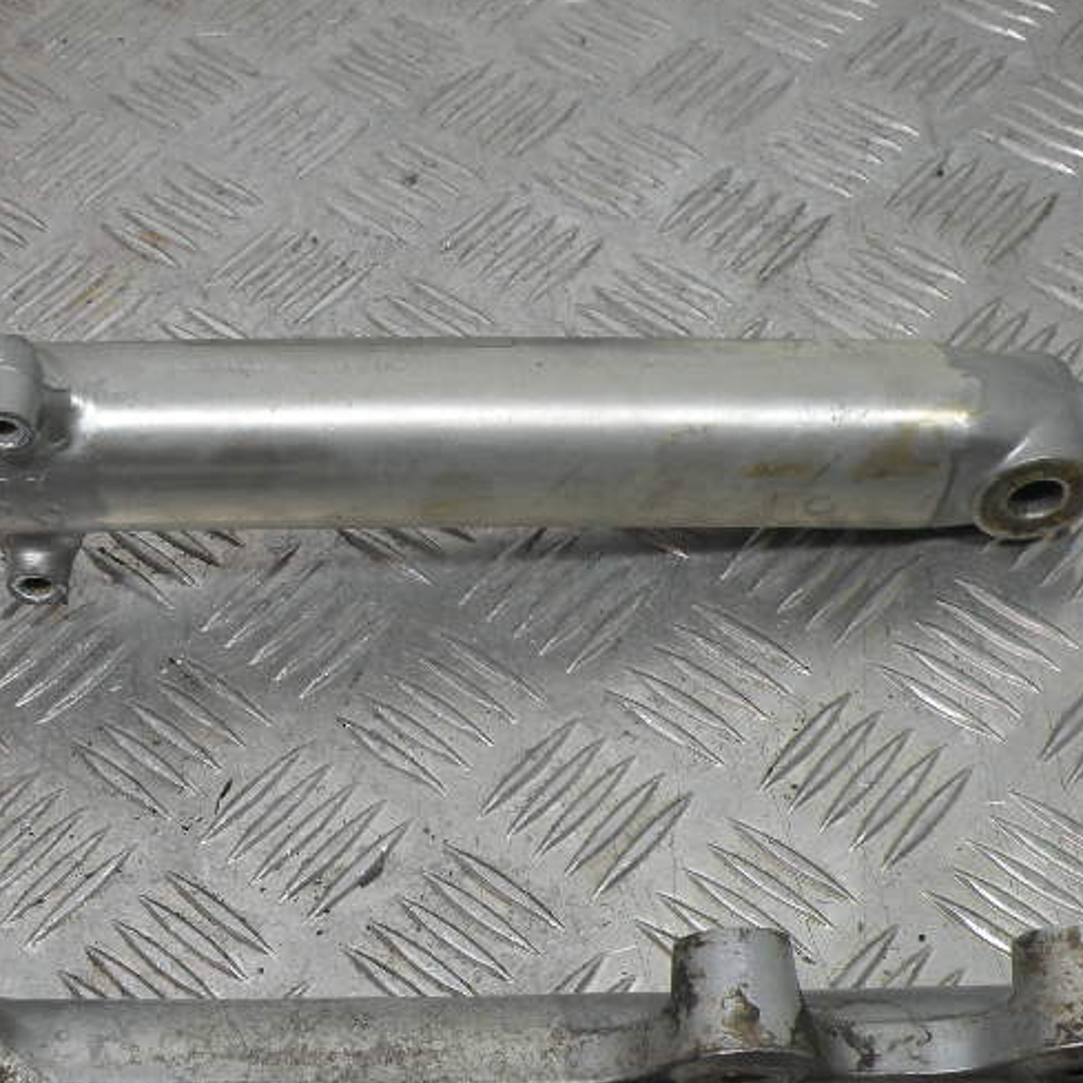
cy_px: 782
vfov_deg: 33.5
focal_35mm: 50
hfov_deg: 33.8
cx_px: 370
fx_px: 1770
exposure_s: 1/84.8
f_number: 3.2
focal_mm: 4.7
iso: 64
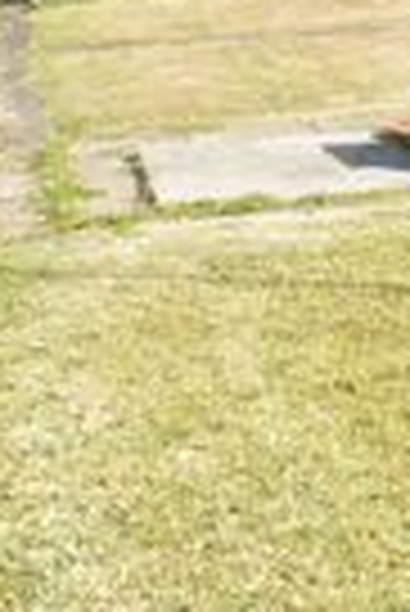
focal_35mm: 114
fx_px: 1942
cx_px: 815
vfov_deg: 17.9
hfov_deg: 11.0
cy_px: 317
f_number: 25
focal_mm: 22
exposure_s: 1/200
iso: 3200
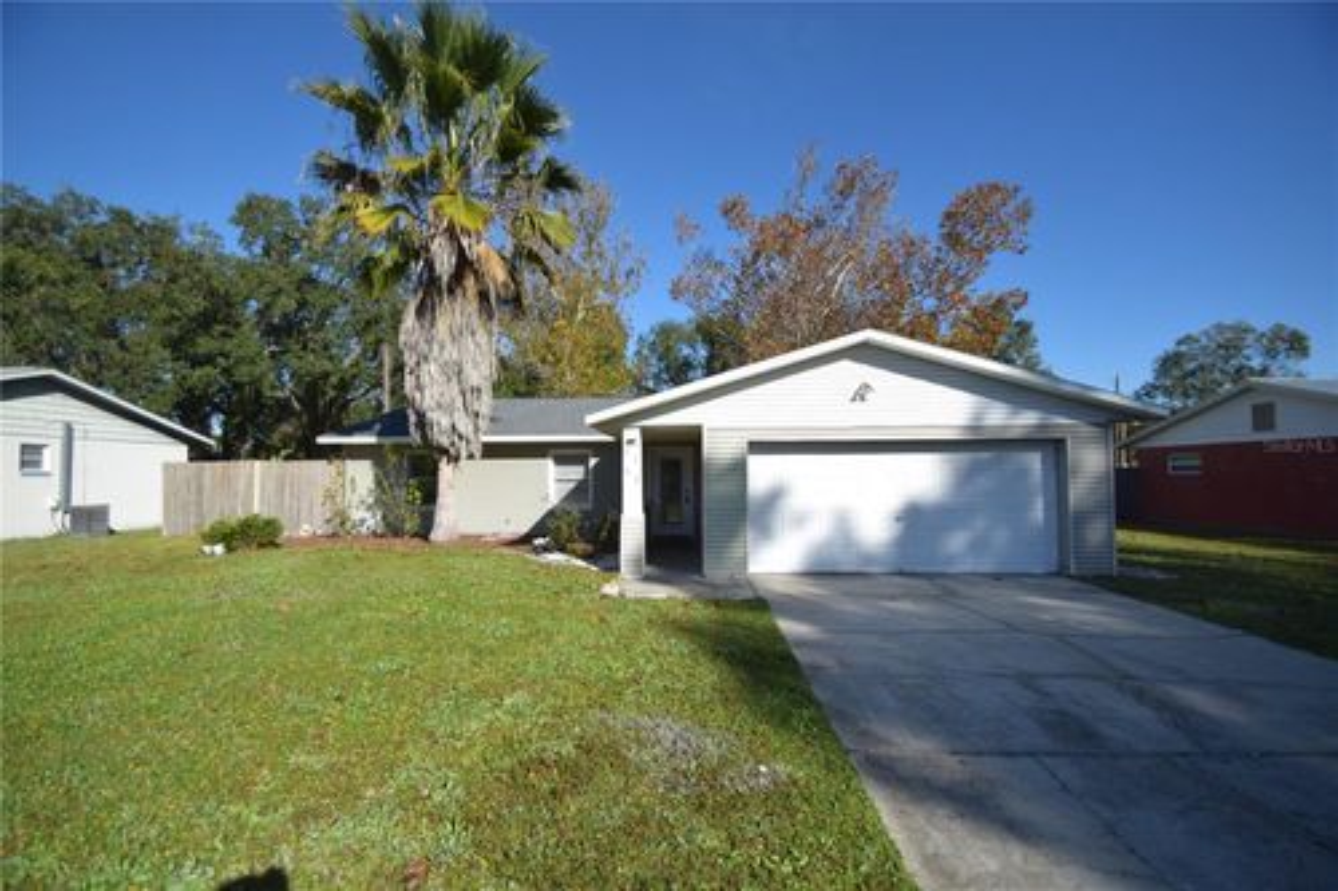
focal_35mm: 15
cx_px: 669
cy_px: 446
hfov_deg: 100.4
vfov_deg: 77.3
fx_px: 557
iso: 200
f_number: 3.5
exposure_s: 1/2000
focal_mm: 10
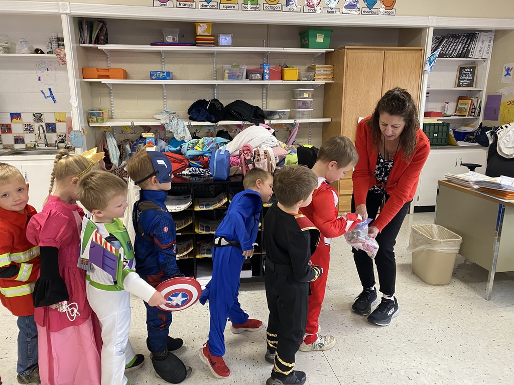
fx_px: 386
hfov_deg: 67.3
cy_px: 192
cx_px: 257
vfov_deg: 53.1
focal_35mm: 26
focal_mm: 4.25
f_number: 1.8
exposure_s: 1/60
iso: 250
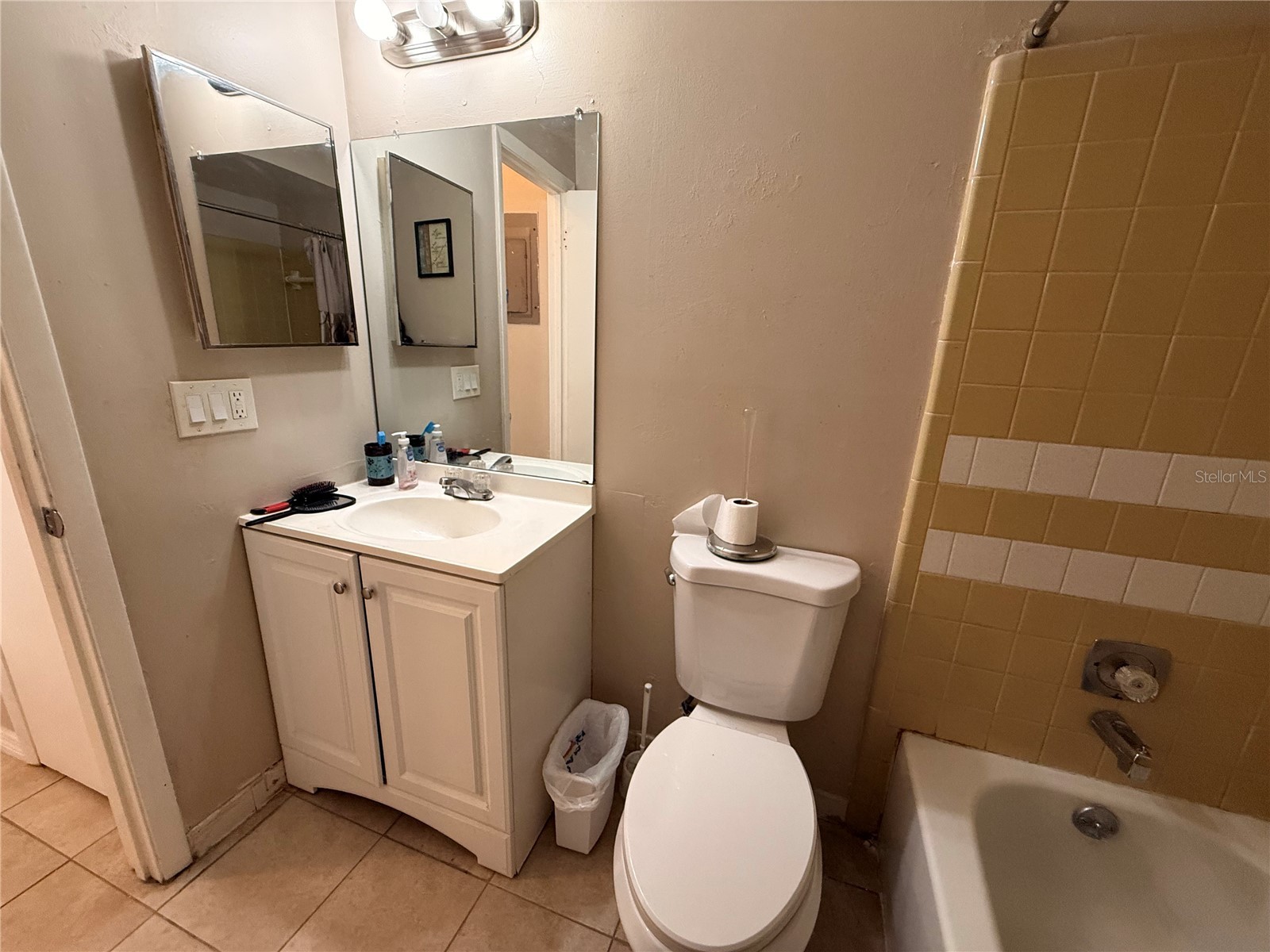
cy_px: 476
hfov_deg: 102.1
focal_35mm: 14
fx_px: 514
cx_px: 635
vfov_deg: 85.7
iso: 320
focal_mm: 2.22
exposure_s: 1/60
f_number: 2.2
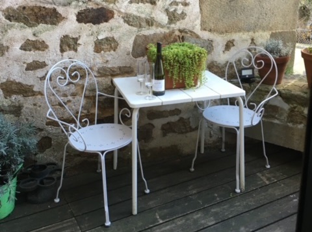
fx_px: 261
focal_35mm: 29
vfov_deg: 48.1
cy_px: 116
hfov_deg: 61.8
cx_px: 156
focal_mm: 4.15
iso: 25
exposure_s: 1/33
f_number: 2.2
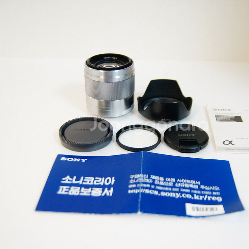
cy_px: 126
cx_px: 148
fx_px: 350
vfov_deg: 39.2
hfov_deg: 39.0
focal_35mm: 43
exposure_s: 1/60
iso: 640
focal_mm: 22
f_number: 2.8
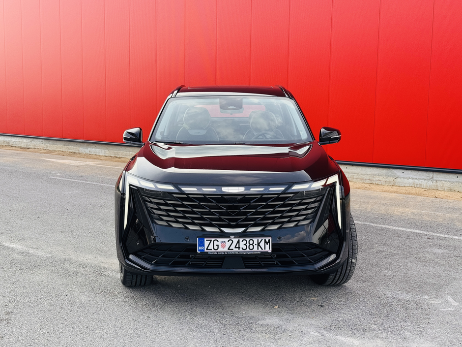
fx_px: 641
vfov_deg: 30.3
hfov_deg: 39.7
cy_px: 174
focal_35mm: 48
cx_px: 231
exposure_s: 1/739
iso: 64
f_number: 1.78
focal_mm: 6.76
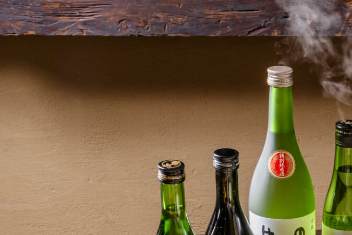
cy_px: 316
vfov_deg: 11.9
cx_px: 468
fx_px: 1085
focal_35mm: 111
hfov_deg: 17.2
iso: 400
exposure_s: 1/45
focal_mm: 26
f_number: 11
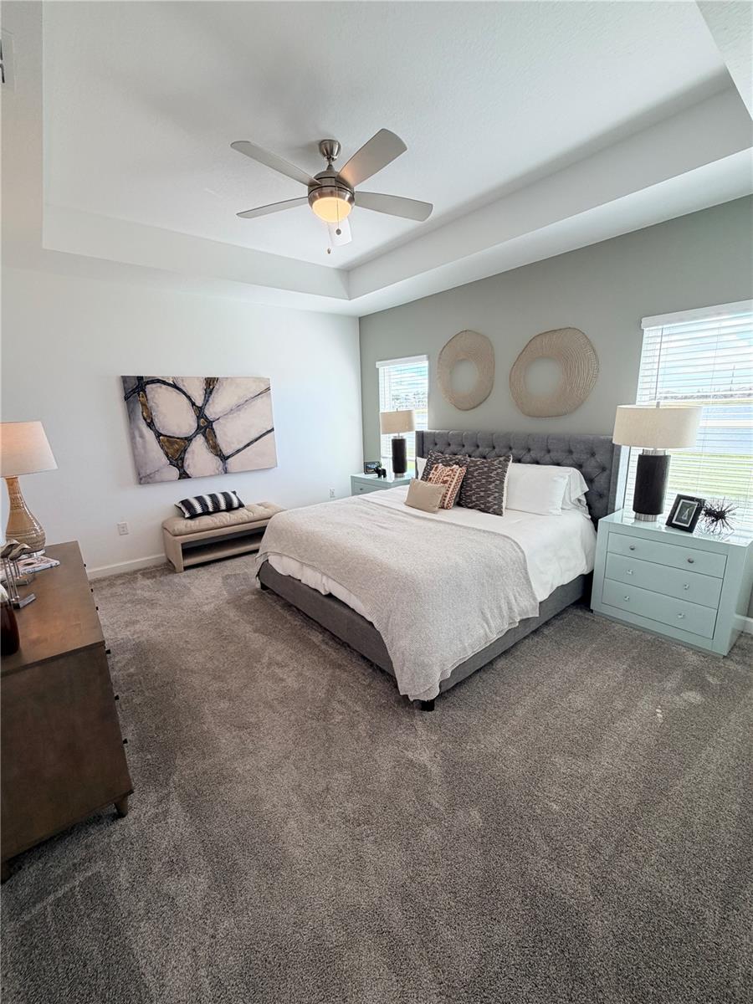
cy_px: 502
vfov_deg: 102.1
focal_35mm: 14
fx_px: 406
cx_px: 376
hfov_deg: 85.7
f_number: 2.2
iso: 80
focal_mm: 2.22
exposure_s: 1/120
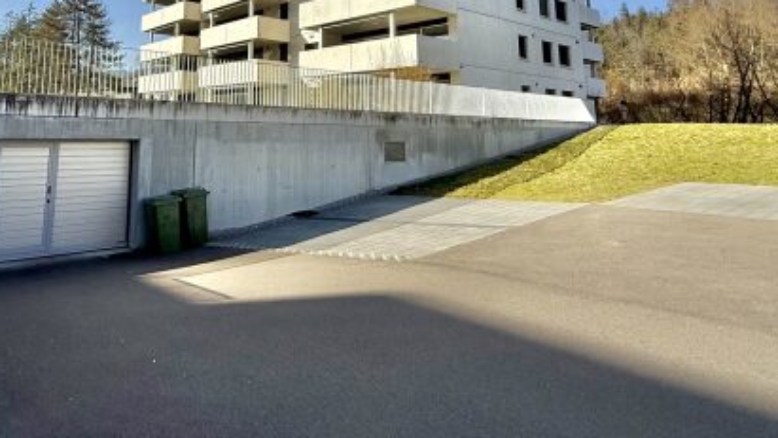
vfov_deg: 40.8
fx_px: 536
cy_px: 41
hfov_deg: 69.9
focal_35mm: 26
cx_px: 259
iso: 50
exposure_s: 1/2976
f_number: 2.2
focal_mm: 2.22
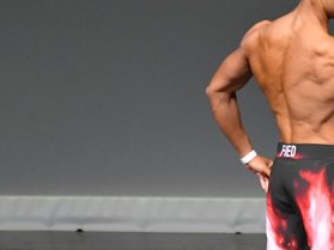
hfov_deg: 2.0
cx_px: 403
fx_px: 9664
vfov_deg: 1.5
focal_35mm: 1002
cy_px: 154
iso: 5000
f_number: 5.6
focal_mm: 250
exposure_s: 1/400
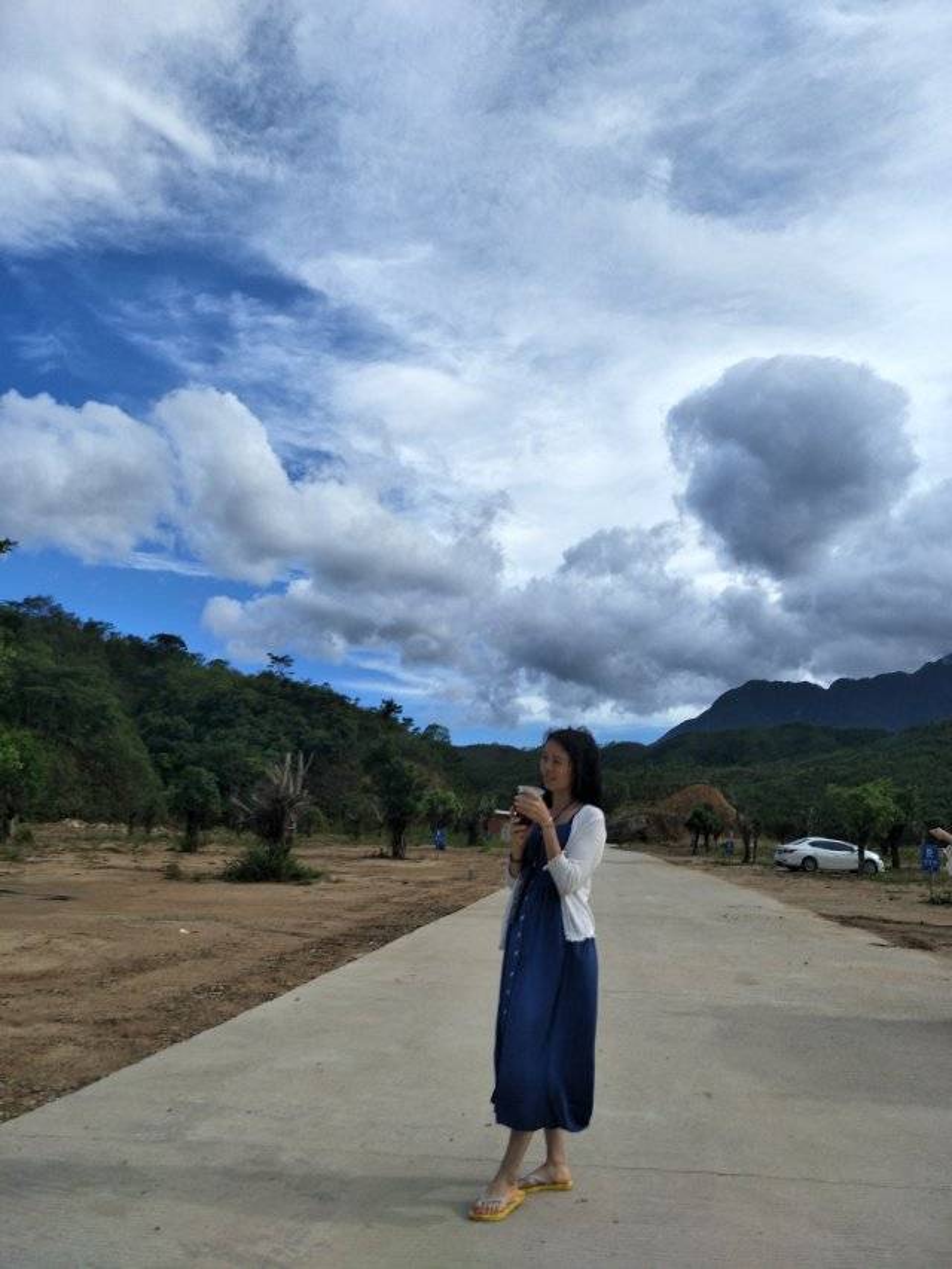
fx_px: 880
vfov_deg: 71.6
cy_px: 634
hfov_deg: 56.8
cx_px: 476
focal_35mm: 24
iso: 33
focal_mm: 4.1
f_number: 1.7
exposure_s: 1/1368
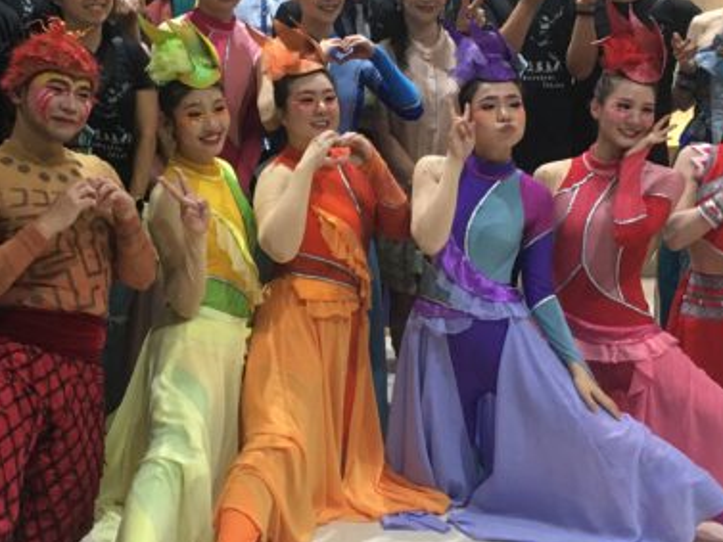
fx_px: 1233
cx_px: 261
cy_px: 218
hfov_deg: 32.5
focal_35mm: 59
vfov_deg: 24.8
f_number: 2.2
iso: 200
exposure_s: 1/20
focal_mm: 4.15
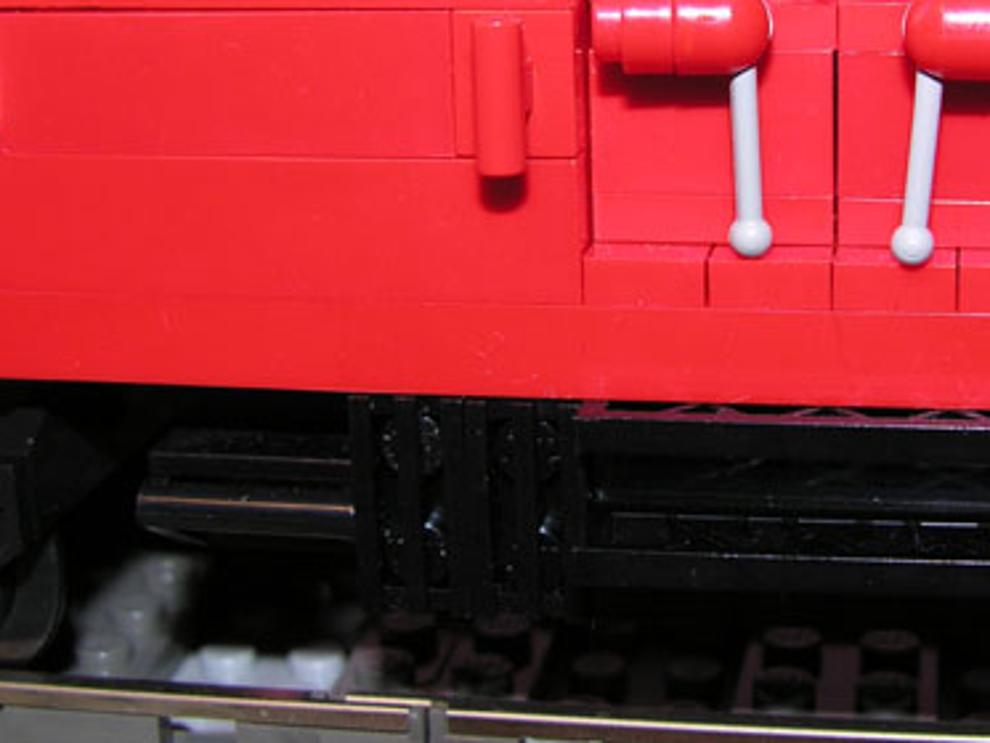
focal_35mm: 75
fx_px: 2146
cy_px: 215
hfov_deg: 25.7
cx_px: 717
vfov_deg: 19.6
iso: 50
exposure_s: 1/60.1
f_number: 2.8
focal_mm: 8.9
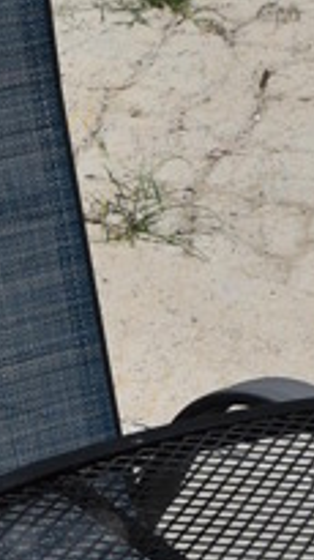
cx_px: -63
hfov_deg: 9.5
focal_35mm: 126
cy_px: 652
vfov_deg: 16.4
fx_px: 1869
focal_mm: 18
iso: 200
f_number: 10
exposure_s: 1/1000
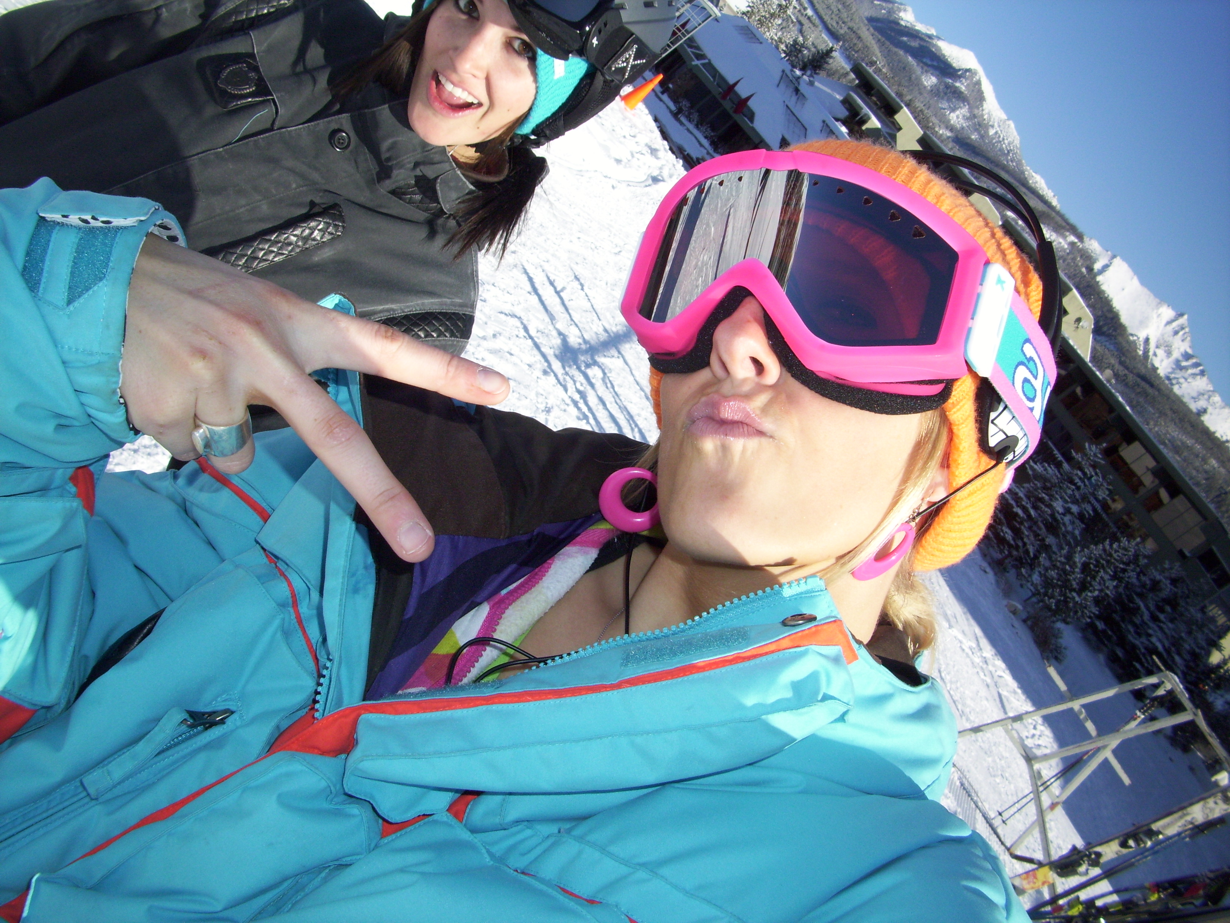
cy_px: 462
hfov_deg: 54.0
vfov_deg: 41.8
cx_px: 615
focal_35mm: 34
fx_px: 1208
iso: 80
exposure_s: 1/400
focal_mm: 5.7
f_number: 5.6
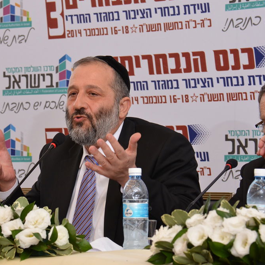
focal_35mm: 184
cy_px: 132
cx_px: 96
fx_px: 1591
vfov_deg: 9.5
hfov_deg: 9.5
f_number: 8
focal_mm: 95
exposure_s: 1/160
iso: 800
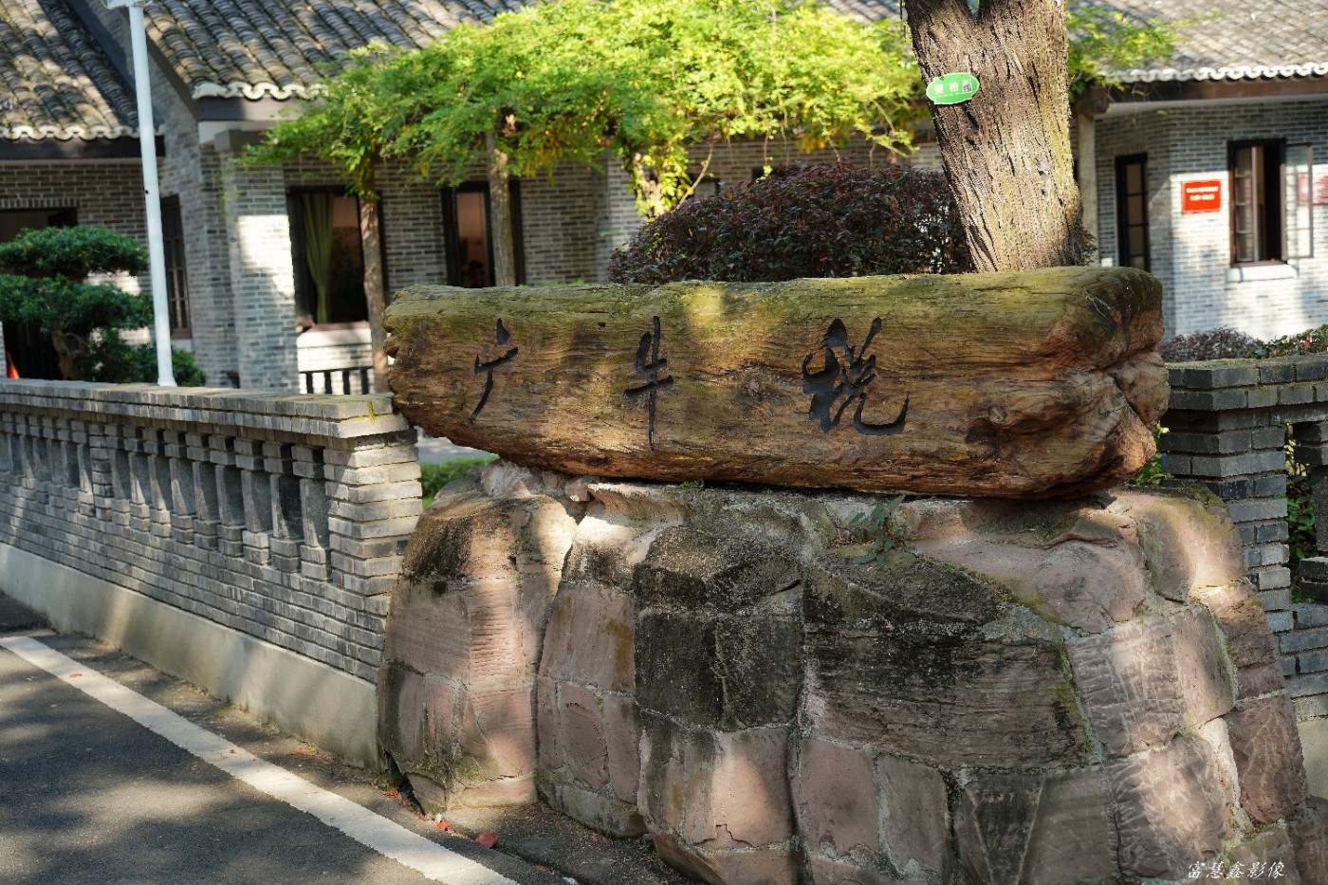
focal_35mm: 59
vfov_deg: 23.0
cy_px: 442
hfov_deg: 33.9
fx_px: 2176
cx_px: 664
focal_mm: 59
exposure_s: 1/80
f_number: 4.5
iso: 100
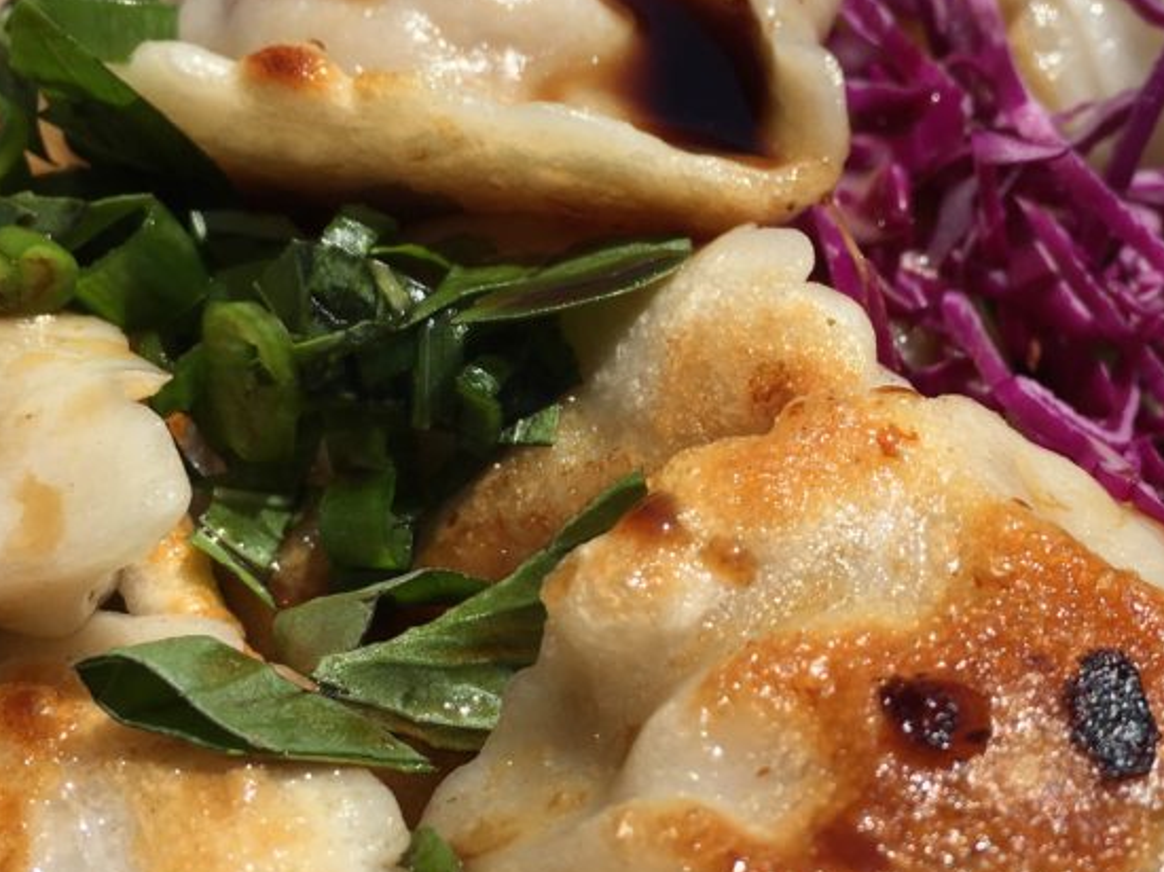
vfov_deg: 27.0
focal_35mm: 54
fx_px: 1815
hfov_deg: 35.4
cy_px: 461
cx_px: 701
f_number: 2.2
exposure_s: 1/4274
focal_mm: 4.15
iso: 25
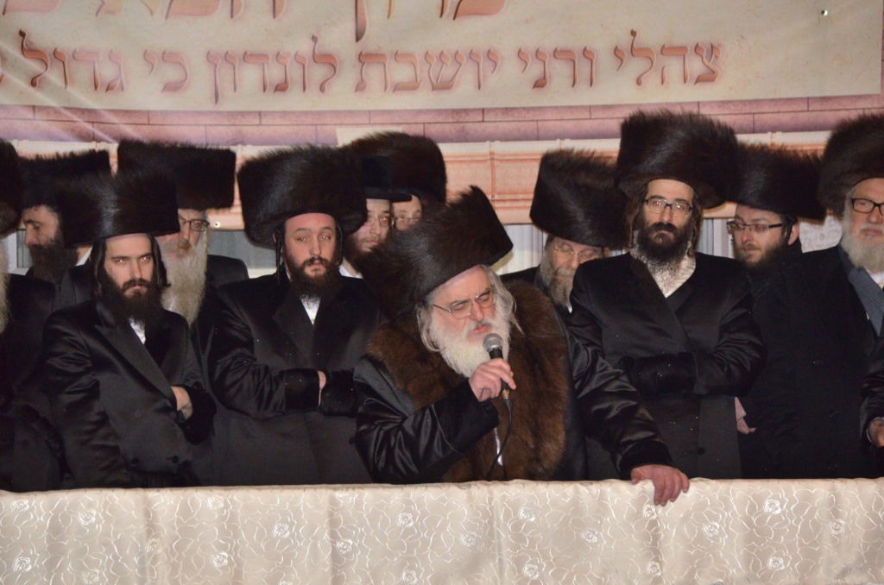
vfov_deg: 6.8
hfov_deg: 10.2
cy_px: 292
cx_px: 442
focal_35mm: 202
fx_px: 4962
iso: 2000
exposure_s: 1/100
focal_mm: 135
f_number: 5.6
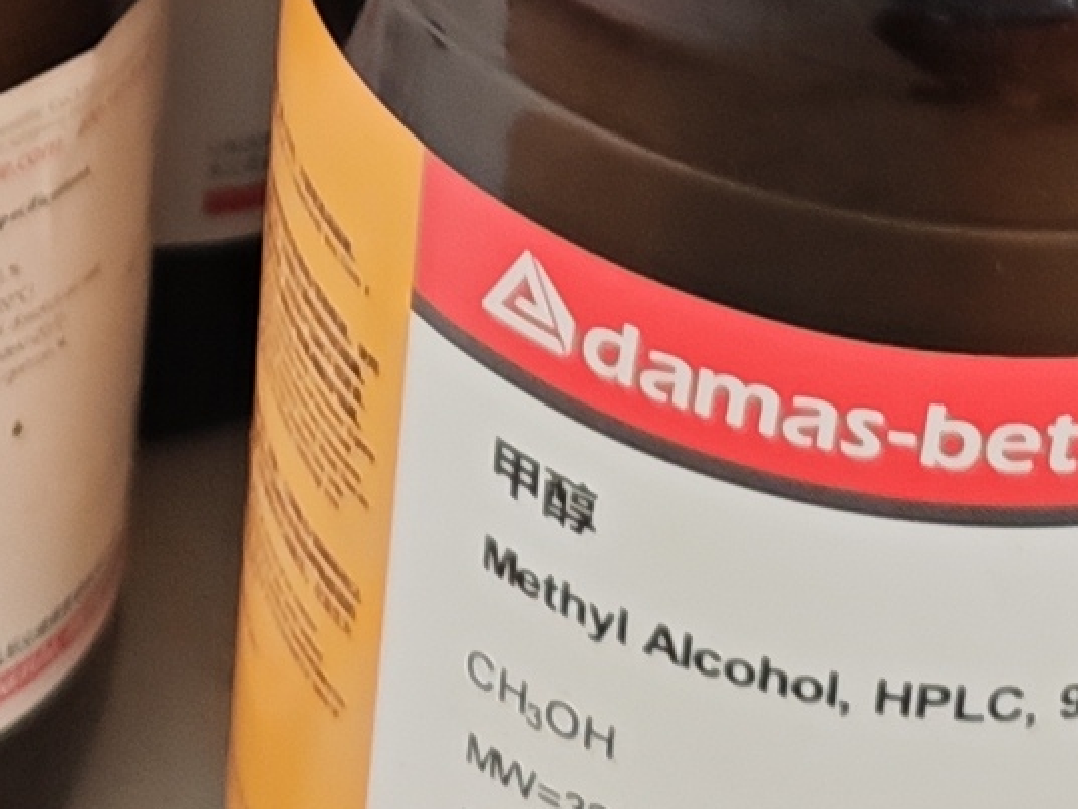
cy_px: -2064
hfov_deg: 10.4
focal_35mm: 183
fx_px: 5700
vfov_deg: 6.8
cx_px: -634
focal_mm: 5.84
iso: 100
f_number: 1.6
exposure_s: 1/73.2
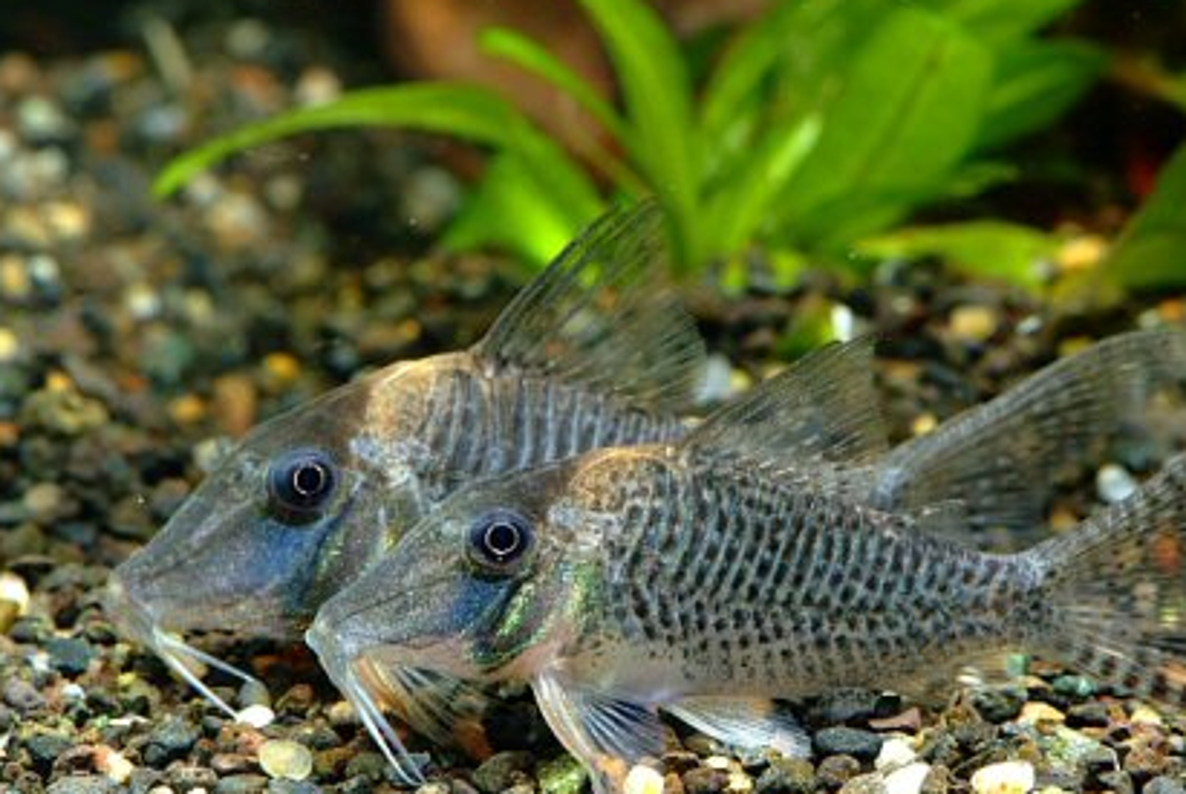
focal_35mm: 192
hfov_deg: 10.7
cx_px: 667
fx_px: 6332
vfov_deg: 7.2
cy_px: 398
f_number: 14
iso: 100
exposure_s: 1/125
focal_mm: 105
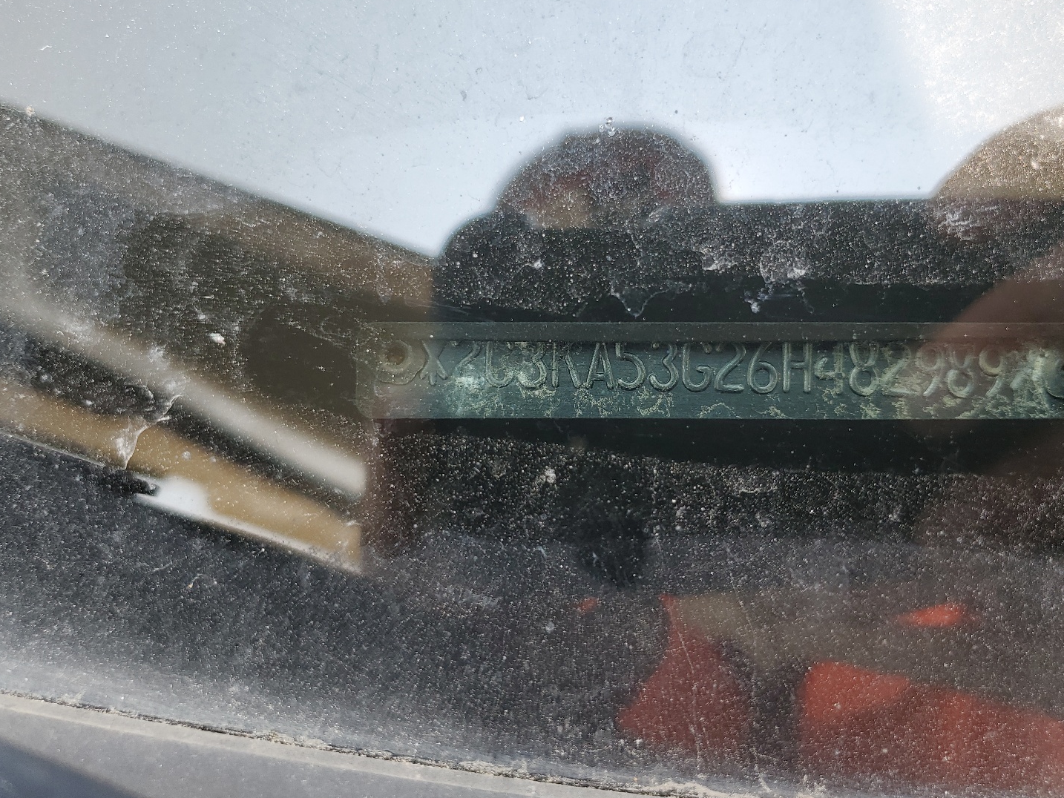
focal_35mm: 29
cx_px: 589
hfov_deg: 61.5
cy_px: 363
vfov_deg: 48.2
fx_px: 892
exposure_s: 1/323
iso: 50
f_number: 1.5
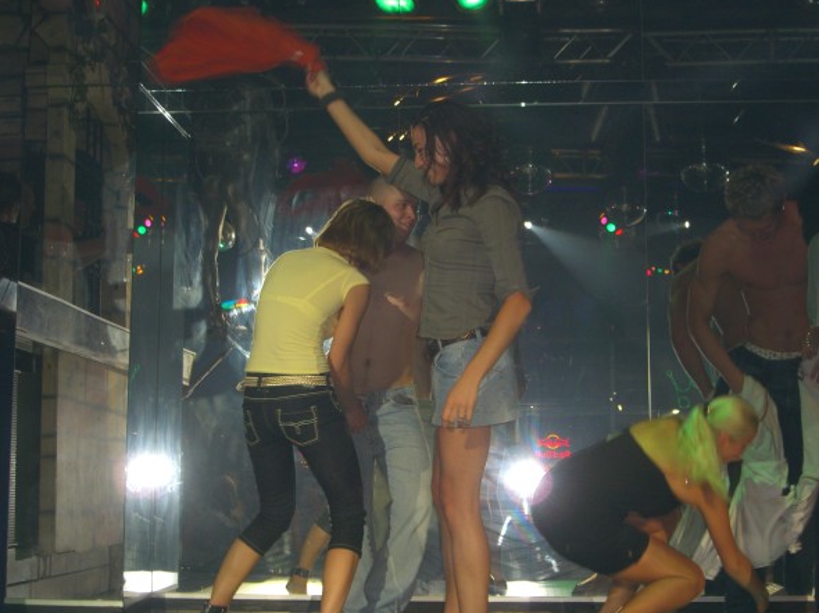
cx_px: 414
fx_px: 1372
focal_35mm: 58
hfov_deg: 33.2
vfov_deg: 25.2
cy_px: 305
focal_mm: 11.8
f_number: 3.6
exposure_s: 1/60
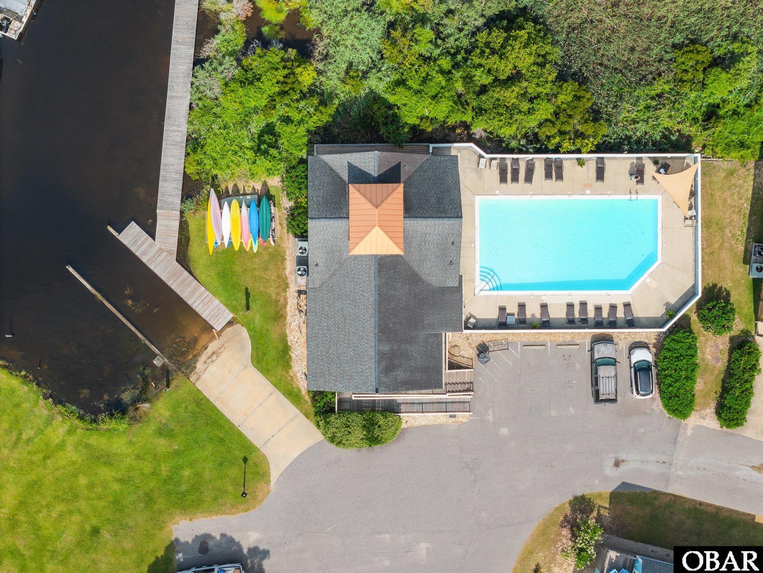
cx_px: 382
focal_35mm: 70
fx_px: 1543
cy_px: 286
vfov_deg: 21.0
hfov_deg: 27.8
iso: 260
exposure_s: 1/2000
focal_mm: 19.35
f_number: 2.8
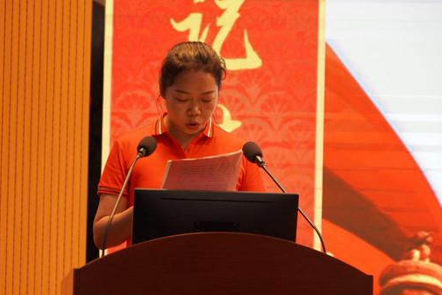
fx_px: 2113
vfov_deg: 8.0
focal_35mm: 172
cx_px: 208
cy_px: 160
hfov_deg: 11.9
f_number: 6.3
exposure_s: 1/160
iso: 2000
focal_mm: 146
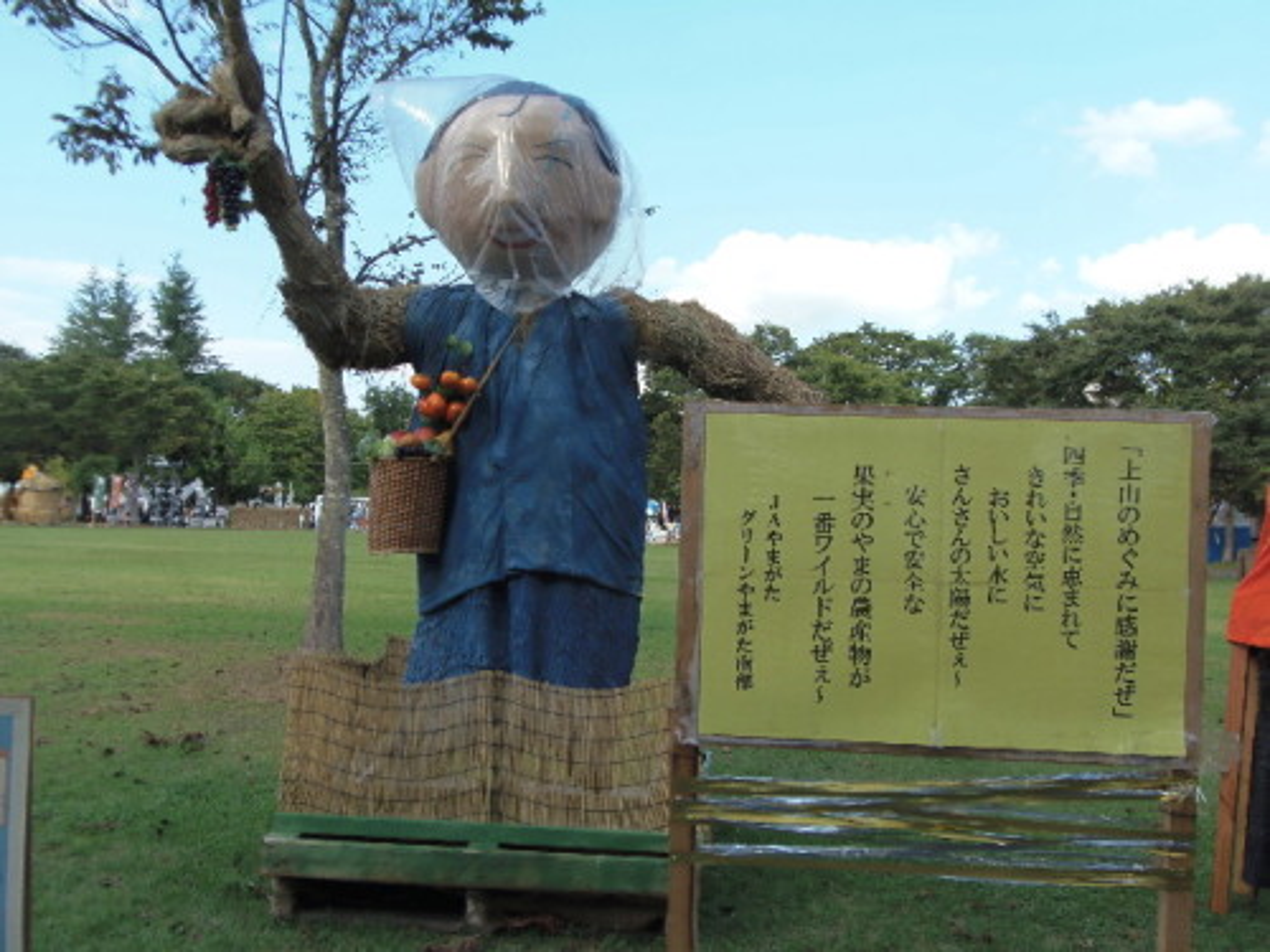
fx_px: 1101
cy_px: 476
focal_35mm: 30
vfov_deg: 46.8
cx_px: 635
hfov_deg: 60.0
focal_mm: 5.5
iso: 64
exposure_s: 1/320
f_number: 3.2
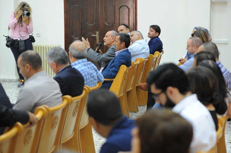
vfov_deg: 16.0
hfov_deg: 23.9
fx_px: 545
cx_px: 116
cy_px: 76
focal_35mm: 85
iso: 1600
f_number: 3.2
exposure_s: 1/125
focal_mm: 85
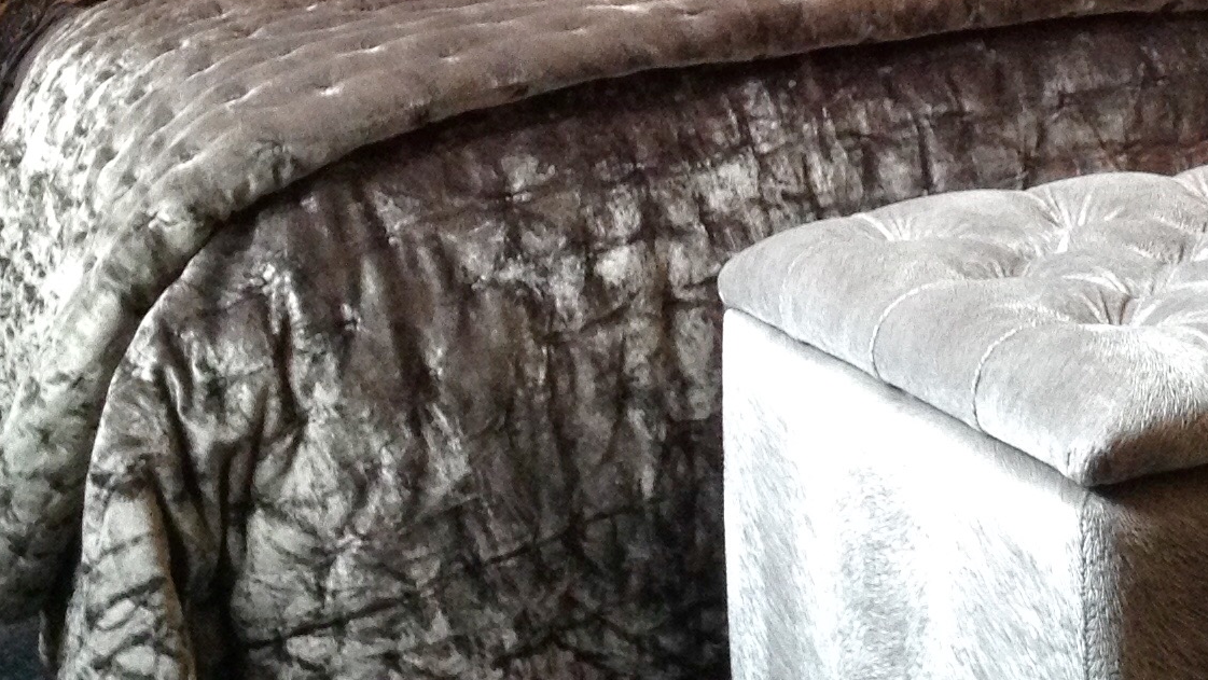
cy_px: -87
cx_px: 825
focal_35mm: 83
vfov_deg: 14.2
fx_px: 2659
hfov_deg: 25.4
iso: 125
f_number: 2.4
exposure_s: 1/24
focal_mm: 3.3
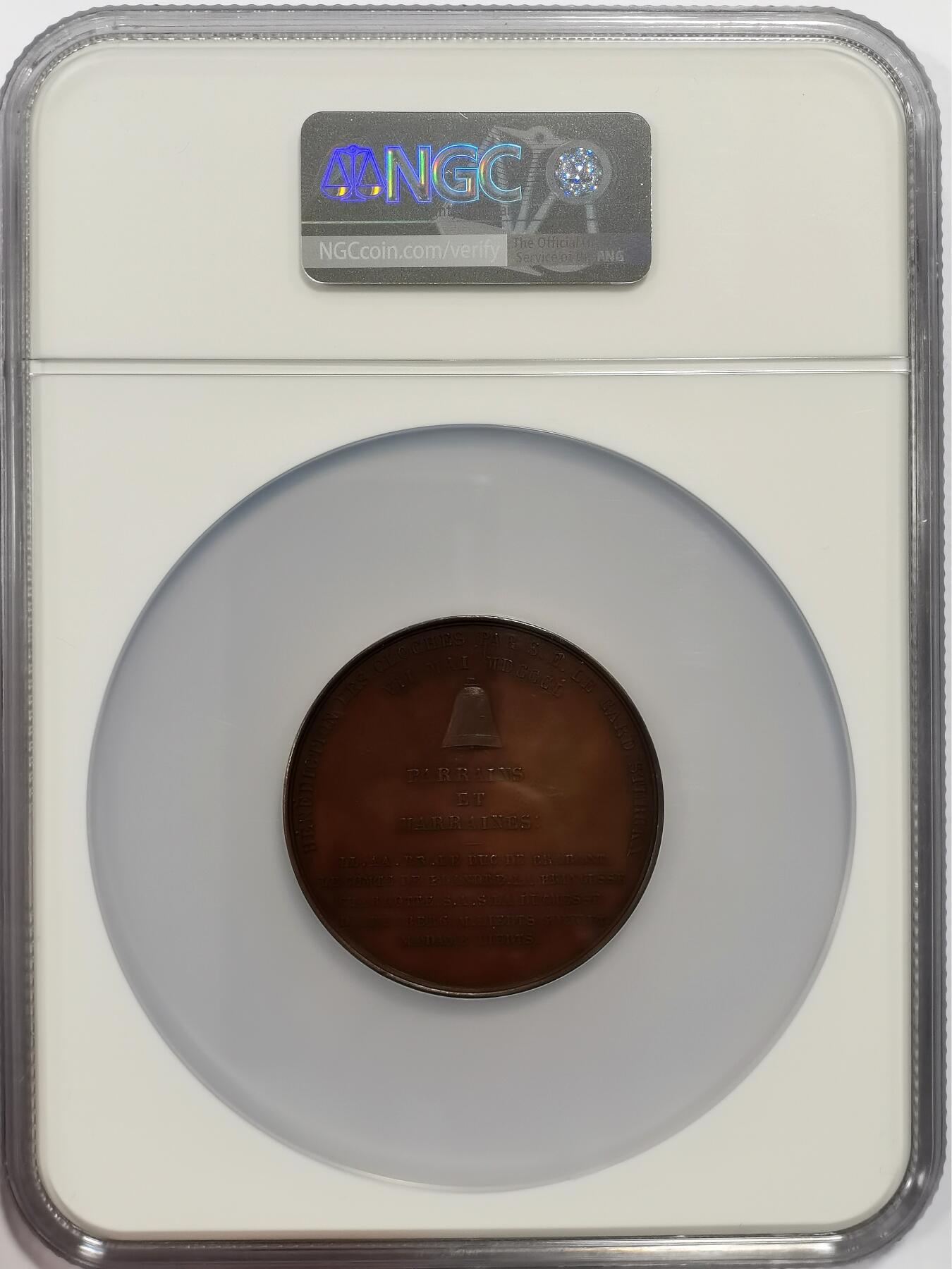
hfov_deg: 18.2
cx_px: 476
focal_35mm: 81
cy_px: 634
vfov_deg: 24.1
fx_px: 2970
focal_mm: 7.48
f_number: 16
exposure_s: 1/100
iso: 250
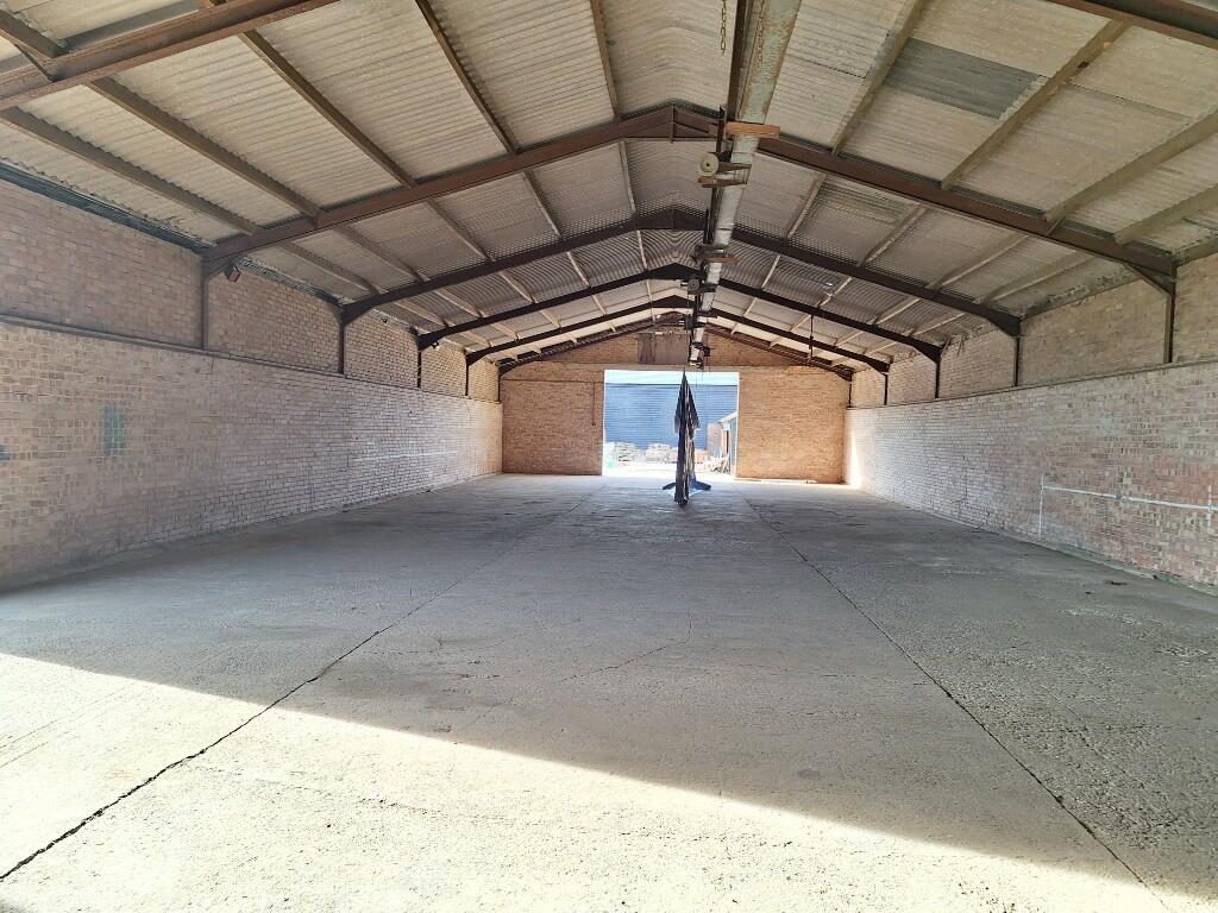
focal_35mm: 23
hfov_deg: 73.9
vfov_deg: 58.9
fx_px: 809
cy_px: 456
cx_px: 609
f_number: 1.8
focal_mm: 5.54
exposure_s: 1/120
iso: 64
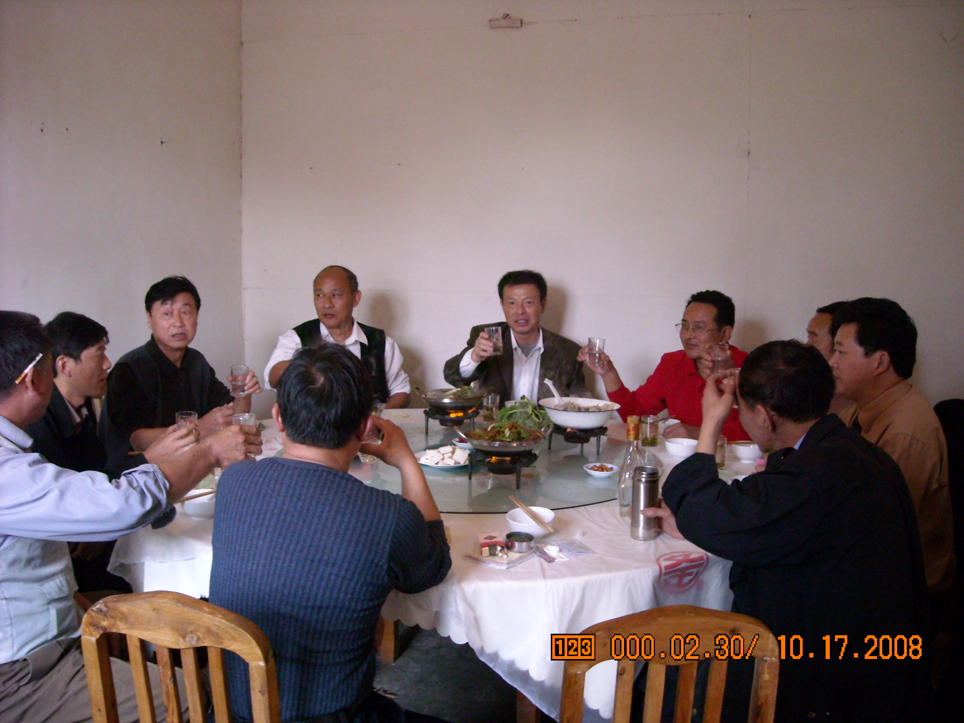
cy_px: 362
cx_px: 482
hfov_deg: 52.6
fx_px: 975
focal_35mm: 35
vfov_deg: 40.7
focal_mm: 5.7
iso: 400
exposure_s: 1/38
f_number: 2.8
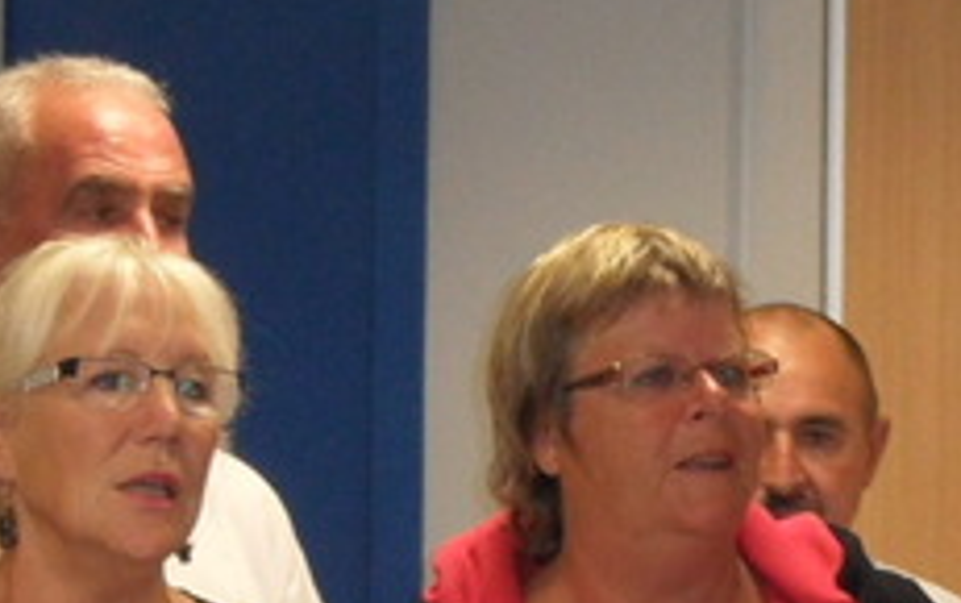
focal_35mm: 176
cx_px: 462
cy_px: 653
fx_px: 4615
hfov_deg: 11.9
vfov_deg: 7.4
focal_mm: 6.5
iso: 200
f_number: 3.6
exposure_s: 1/45
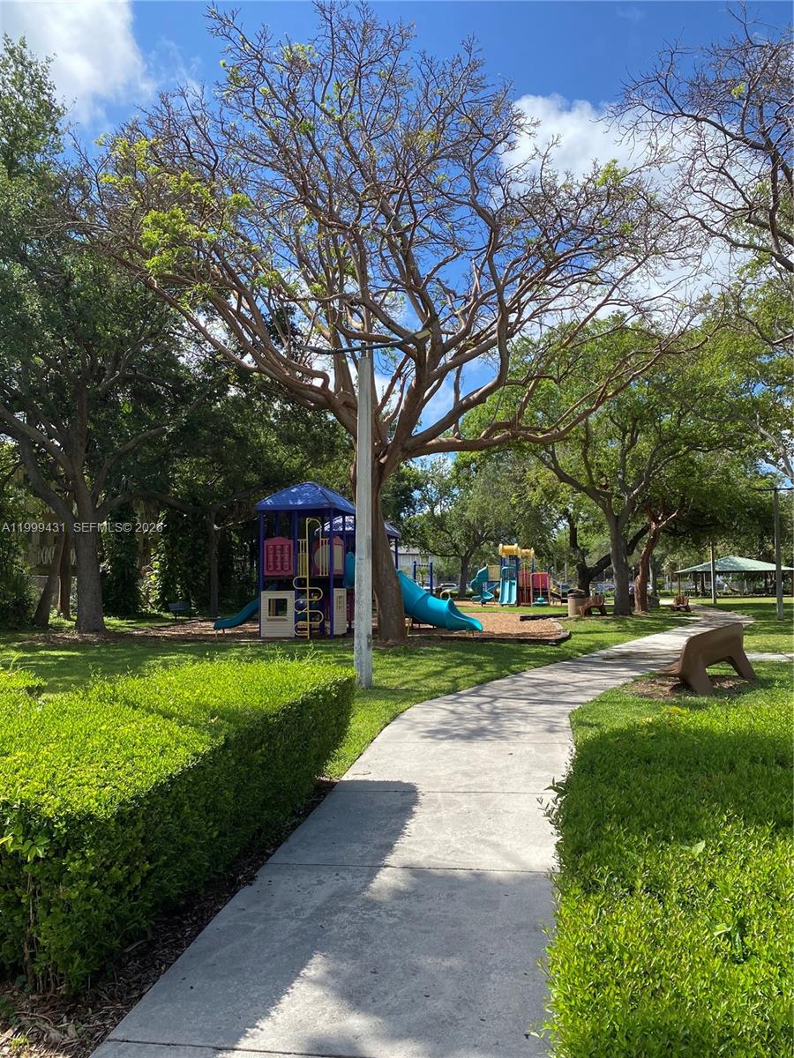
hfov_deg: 53.1
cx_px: 397
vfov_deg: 67.3
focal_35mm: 26
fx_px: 795
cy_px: 529
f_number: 1.8
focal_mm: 4.25
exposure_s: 1/1898
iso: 32
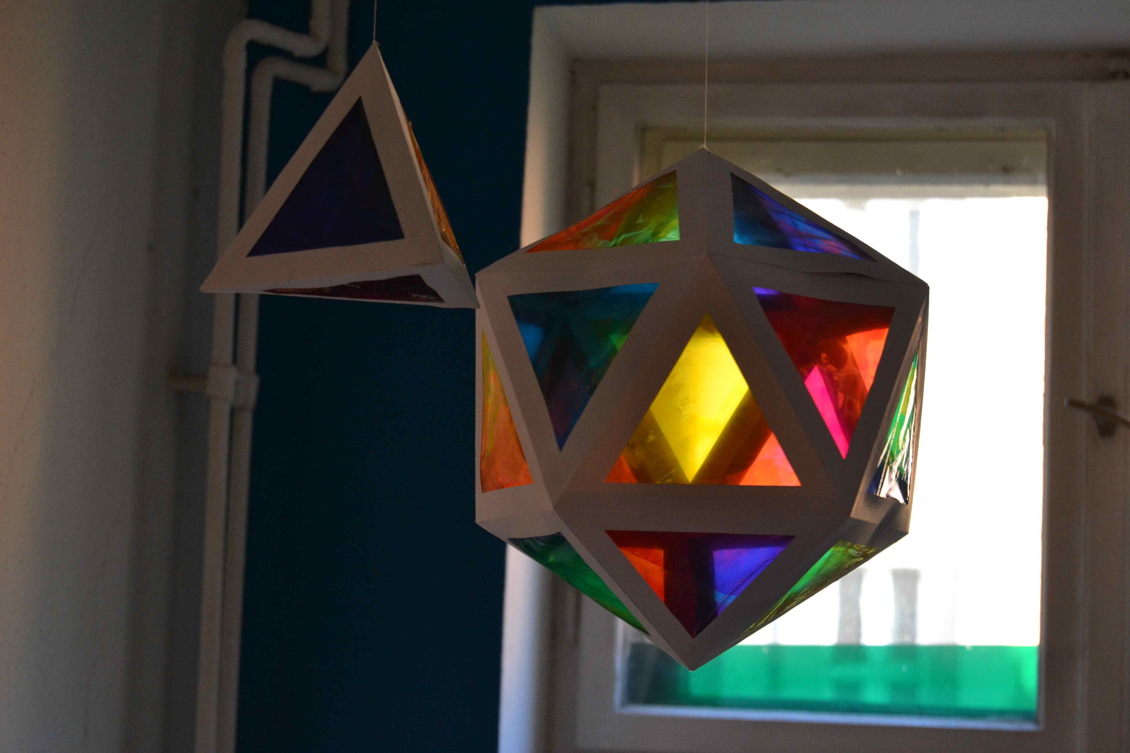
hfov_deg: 24.6
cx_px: 565
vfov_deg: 16.6
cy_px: 376
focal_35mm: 82
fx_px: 2589
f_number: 5.6
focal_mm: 55
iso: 1100
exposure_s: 1/60
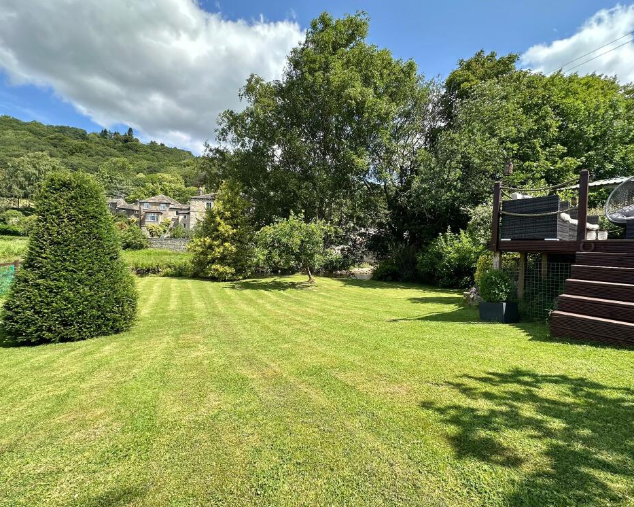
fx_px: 281
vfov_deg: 84.0
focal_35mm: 15
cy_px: 251
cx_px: 317
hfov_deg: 96.8
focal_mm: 2.22
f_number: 2.2
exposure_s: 1/774
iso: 40
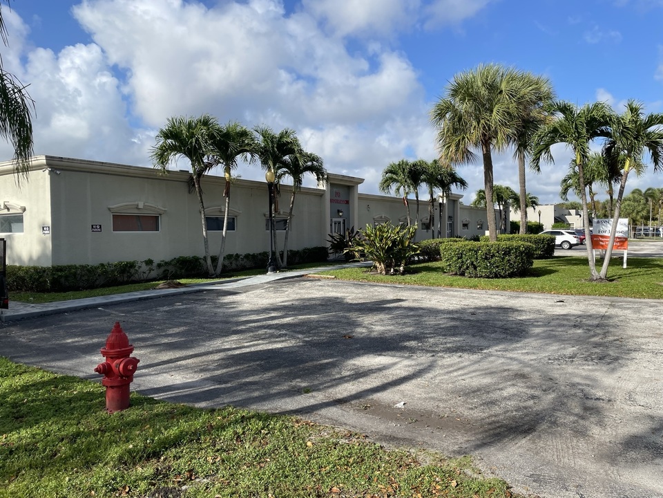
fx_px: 498
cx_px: 332
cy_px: 249
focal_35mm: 26
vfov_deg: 53.1
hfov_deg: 67.3
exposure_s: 1/3205
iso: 32
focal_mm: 4.2
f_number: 1.6
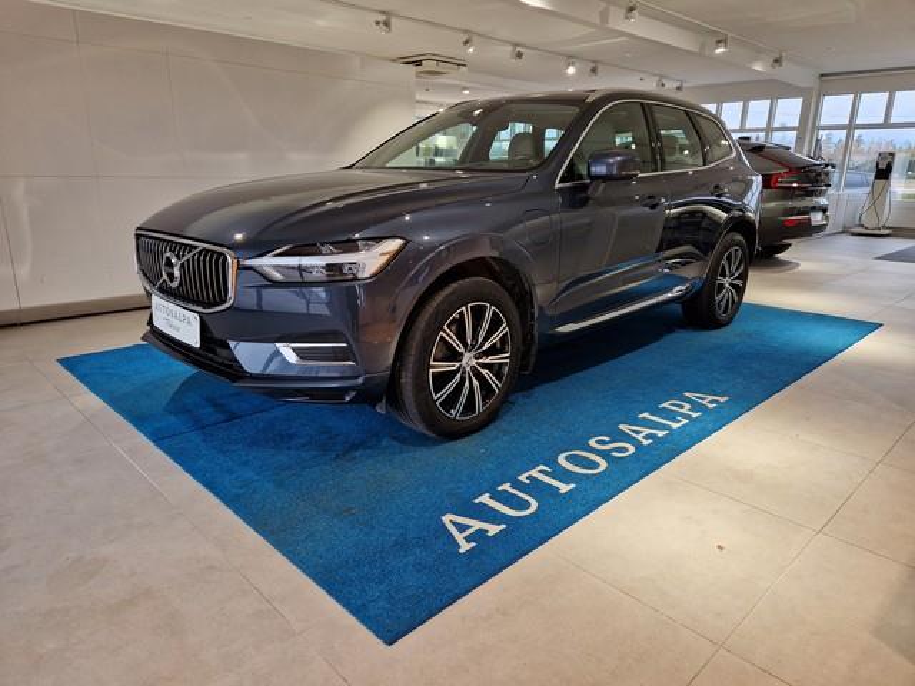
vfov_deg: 58.9
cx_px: 458
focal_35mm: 23
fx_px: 608
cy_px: 343
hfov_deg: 73.9
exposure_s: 1/180
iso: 100
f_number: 1.8
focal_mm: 5.4
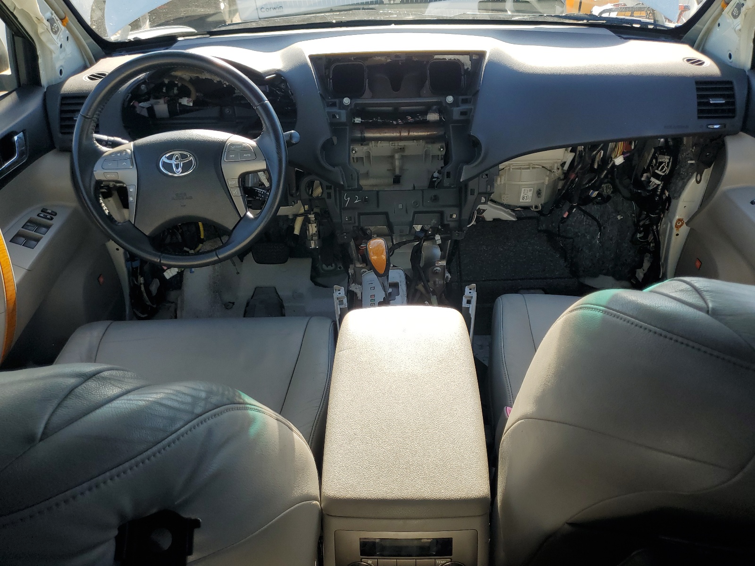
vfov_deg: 53.1
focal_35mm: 26
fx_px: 567
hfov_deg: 67.3
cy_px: 283
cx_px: 378
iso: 50
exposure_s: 1/556
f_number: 1.5
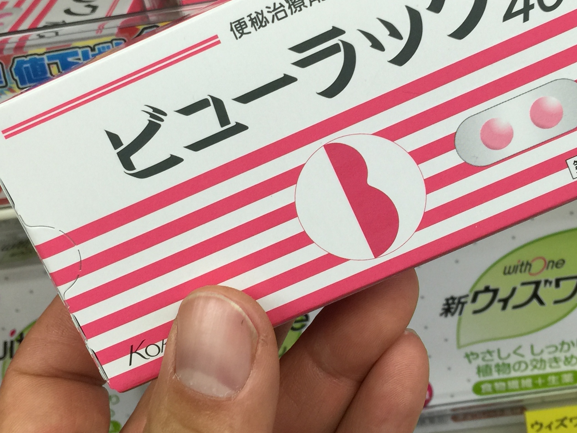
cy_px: 149
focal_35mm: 56
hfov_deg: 34.3
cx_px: 334
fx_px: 934
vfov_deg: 26.0
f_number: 2.2
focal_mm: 4.15
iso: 32
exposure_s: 1/40
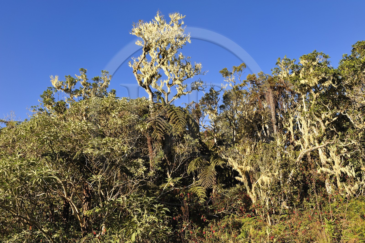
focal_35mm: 32
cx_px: 182
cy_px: 122
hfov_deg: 58.8
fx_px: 324
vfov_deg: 41.0
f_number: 10
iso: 200
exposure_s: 1/160
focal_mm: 32
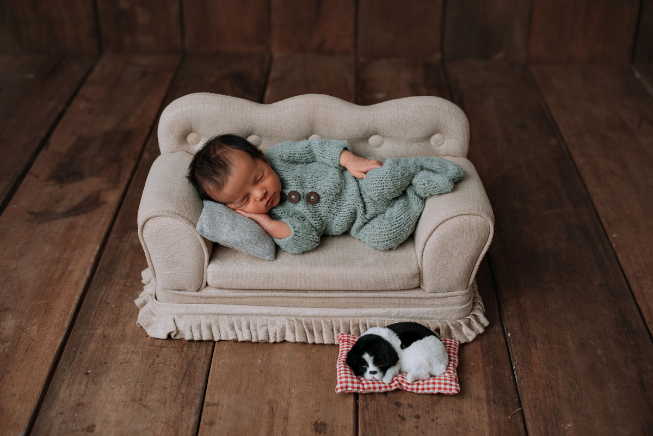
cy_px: 218
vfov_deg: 27.0
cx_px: 326
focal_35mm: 50
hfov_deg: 39.6
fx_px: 907
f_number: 2.8
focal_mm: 50
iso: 100
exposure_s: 1/100
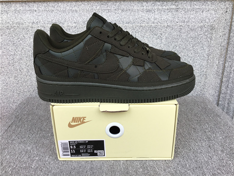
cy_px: 88
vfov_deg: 45.4
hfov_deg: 58.4
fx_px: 210
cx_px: 117
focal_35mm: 31
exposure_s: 1/261
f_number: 2.4
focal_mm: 3.3
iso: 25
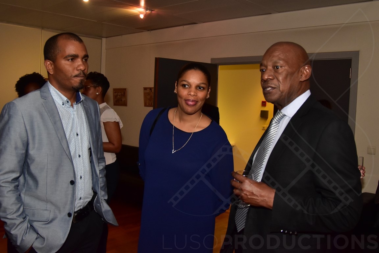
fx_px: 379
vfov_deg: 36.9
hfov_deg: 53.1
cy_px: 126
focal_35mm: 36
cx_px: 190
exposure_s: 1/160
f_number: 5
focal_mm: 24
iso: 1250
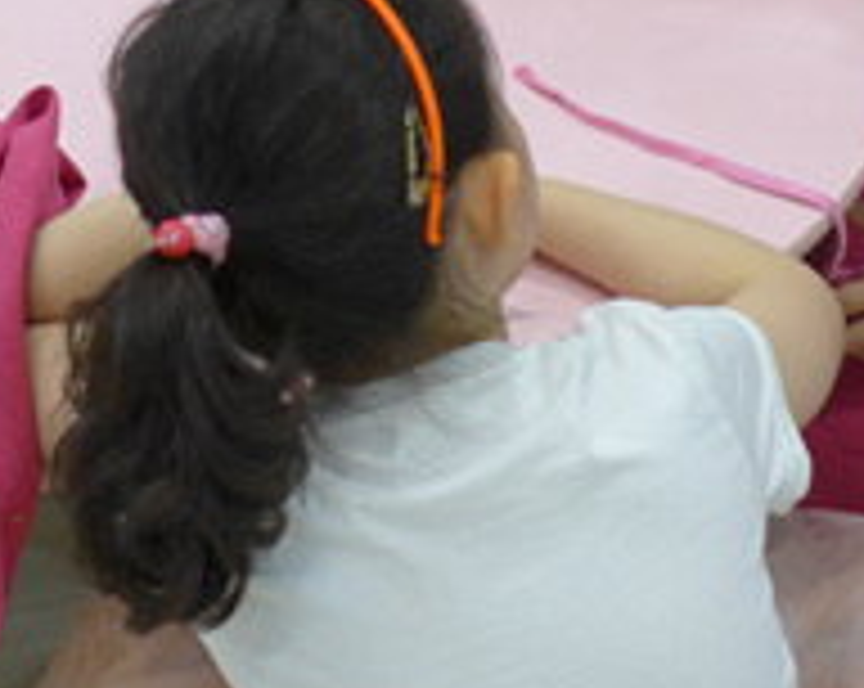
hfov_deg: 13.8
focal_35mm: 140
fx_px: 3574
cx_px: 270
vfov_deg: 10.7
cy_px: -270
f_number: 1.8
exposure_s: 1/320
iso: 400
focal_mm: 8.4
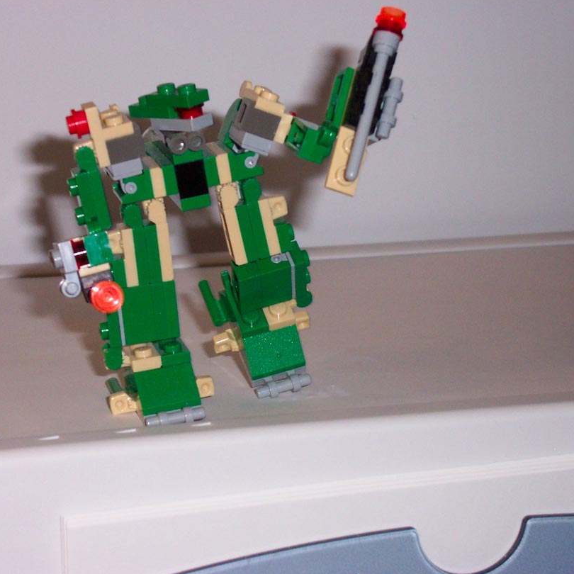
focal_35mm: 104
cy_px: 286
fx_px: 1951
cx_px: 226
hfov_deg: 16.7
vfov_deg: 16.7
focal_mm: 16.4
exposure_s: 1/60
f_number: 4
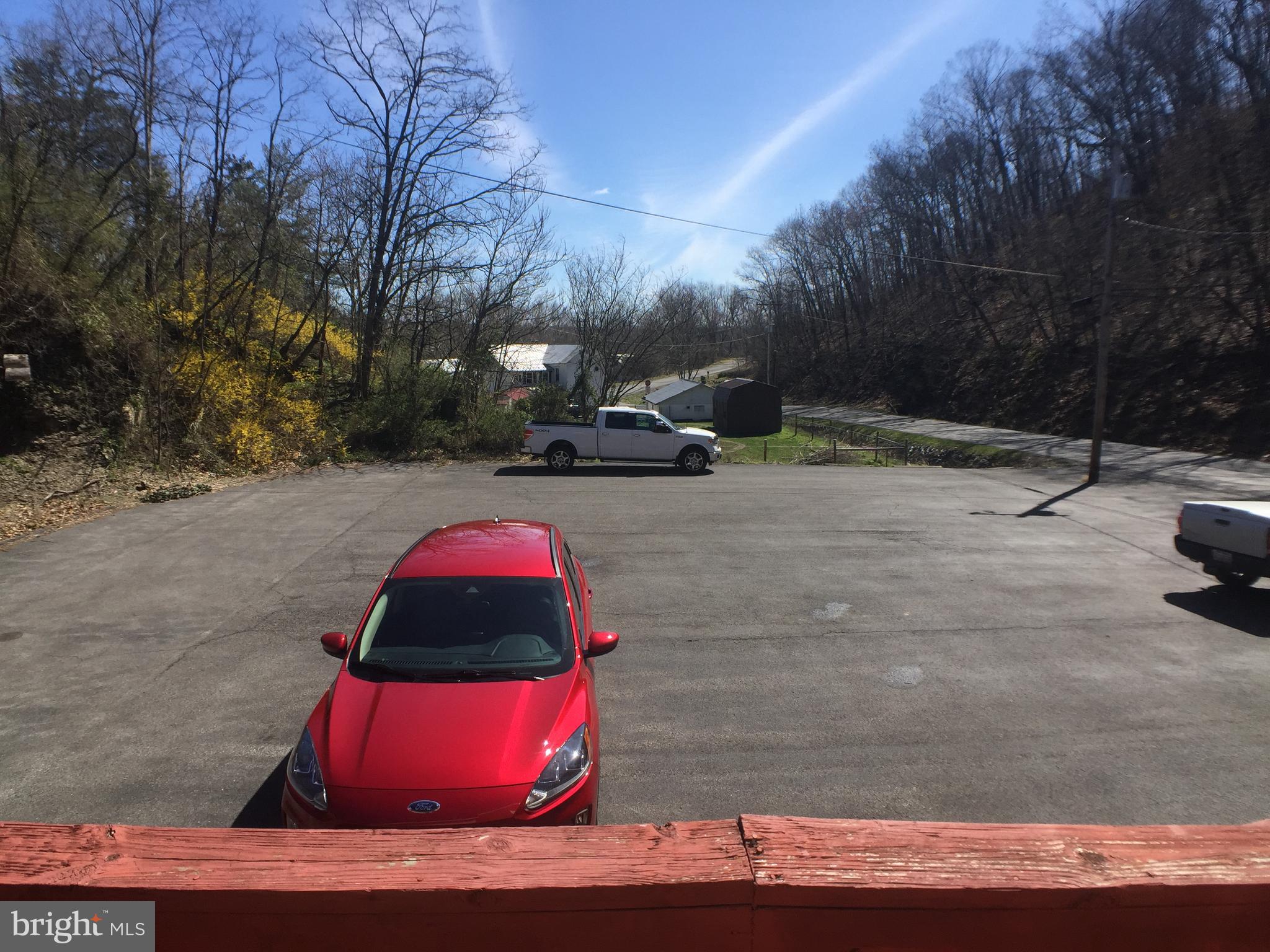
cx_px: 635
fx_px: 1064
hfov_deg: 61.7
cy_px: 476
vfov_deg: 48.2
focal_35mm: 29
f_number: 2.2
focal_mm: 4.15
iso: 32
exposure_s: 1/1883
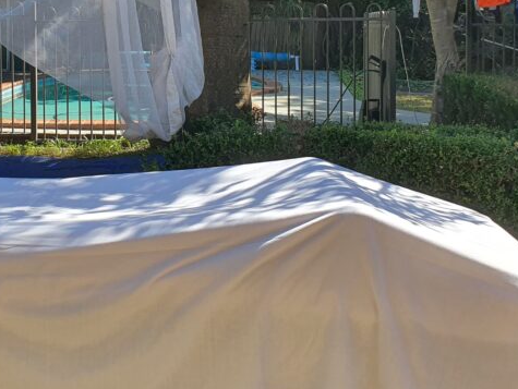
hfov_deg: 33.6
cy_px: 33
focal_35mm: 56
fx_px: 839
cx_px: 130
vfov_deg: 25.3
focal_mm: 4.32
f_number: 2.4
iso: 50
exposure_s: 1/544
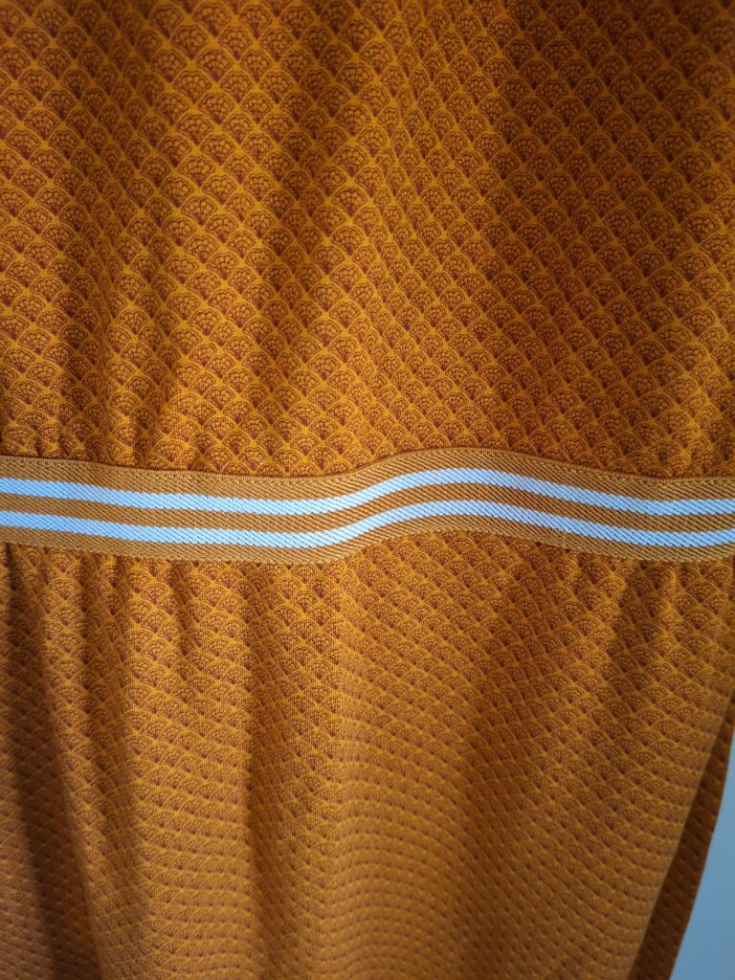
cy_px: 490
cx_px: 368
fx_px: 651
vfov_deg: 73.9
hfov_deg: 58.9
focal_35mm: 23
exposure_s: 1/25
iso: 800
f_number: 1.8
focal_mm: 5.54
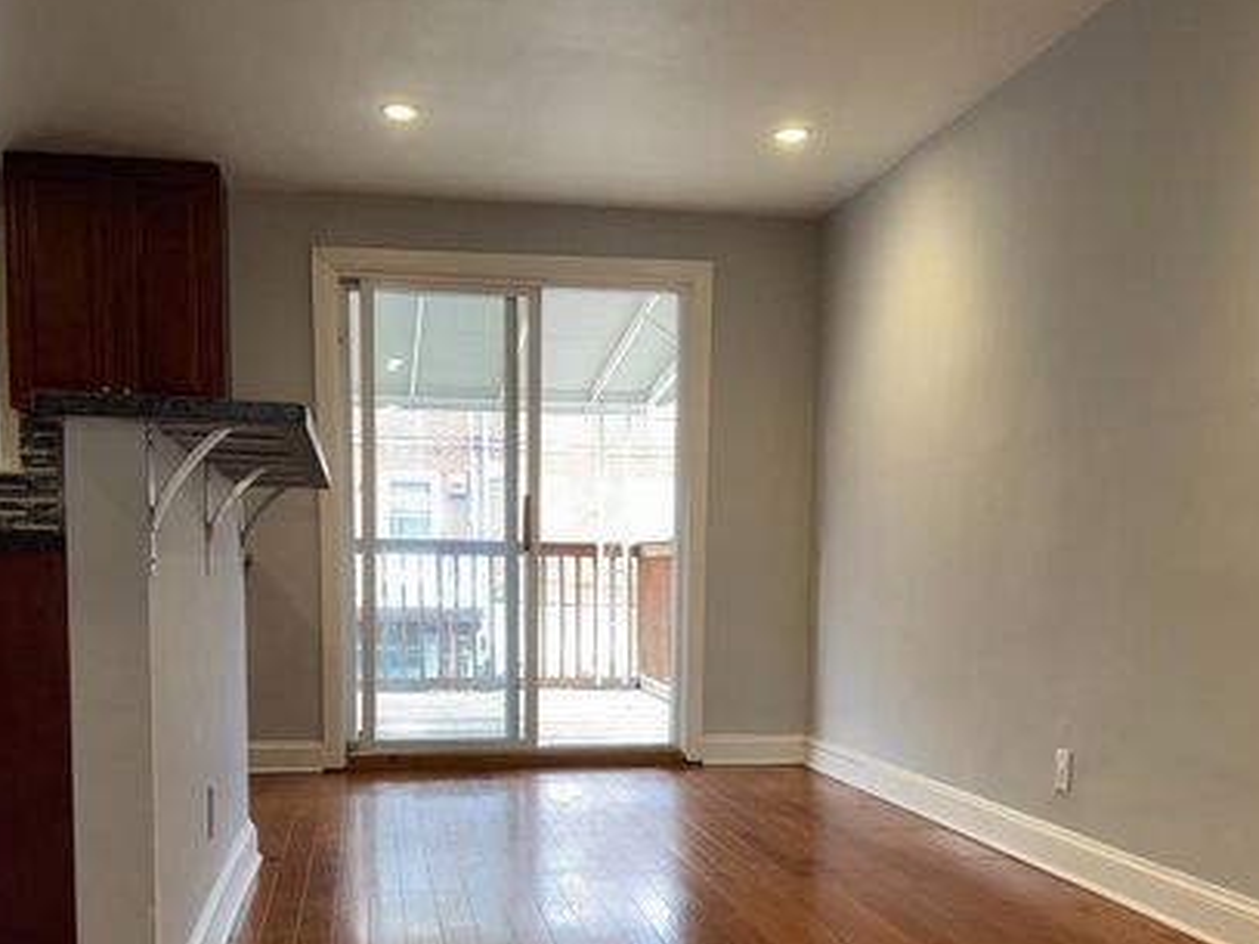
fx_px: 1273
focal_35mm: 35
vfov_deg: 39.9
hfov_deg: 52.6
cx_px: 585
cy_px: 670
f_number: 1.78
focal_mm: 6.76
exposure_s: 1/30
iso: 64
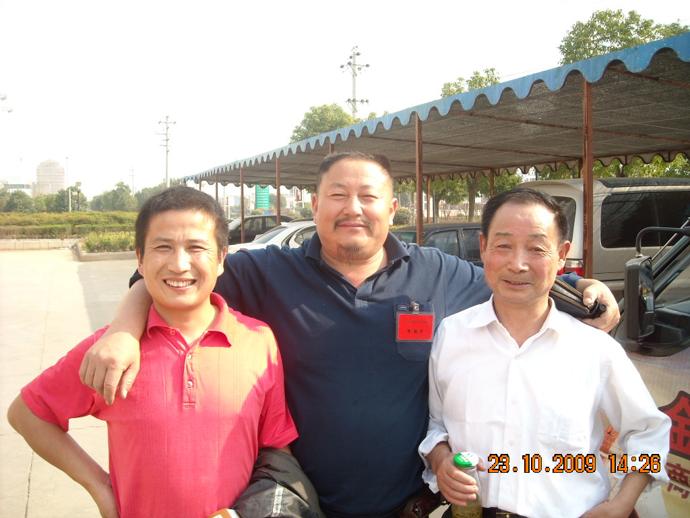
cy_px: 259
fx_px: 698
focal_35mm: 35
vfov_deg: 40.7
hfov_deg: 52.6
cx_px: 345
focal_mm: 5.7
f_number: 2.8
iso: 64
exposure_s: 1/260
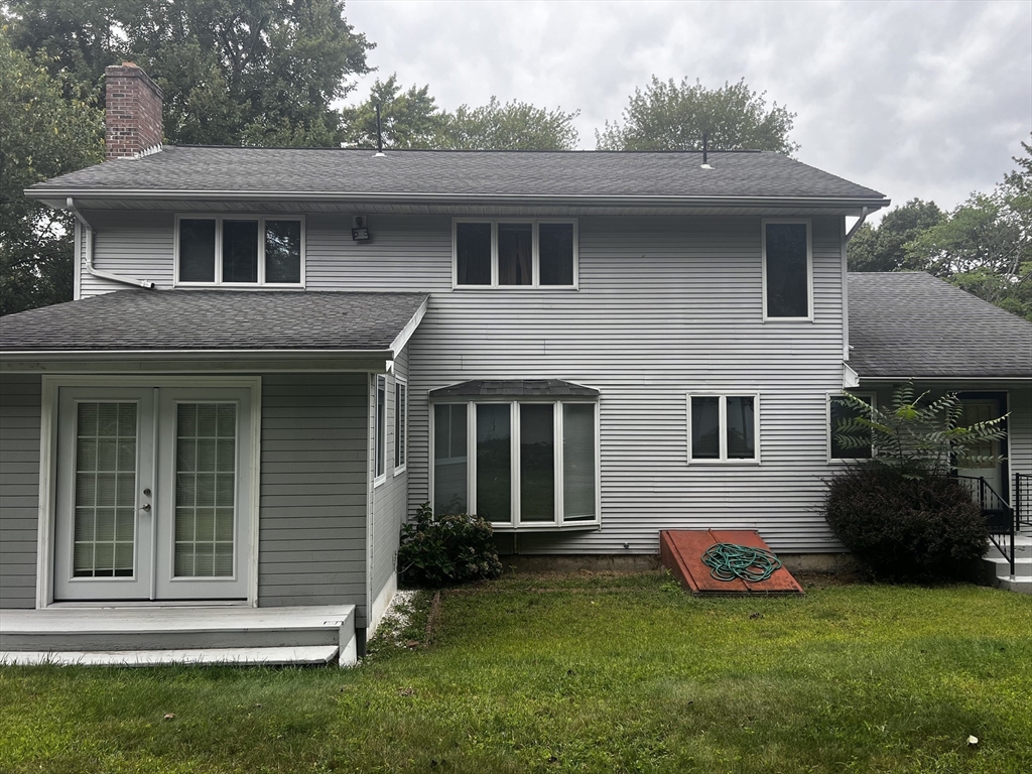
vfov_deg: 53.1
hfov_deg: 67.3
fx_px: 775
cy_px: 387
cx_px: 516
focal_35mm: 26
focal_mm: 5.7
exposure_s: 1/1048
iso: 50
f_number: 1.5
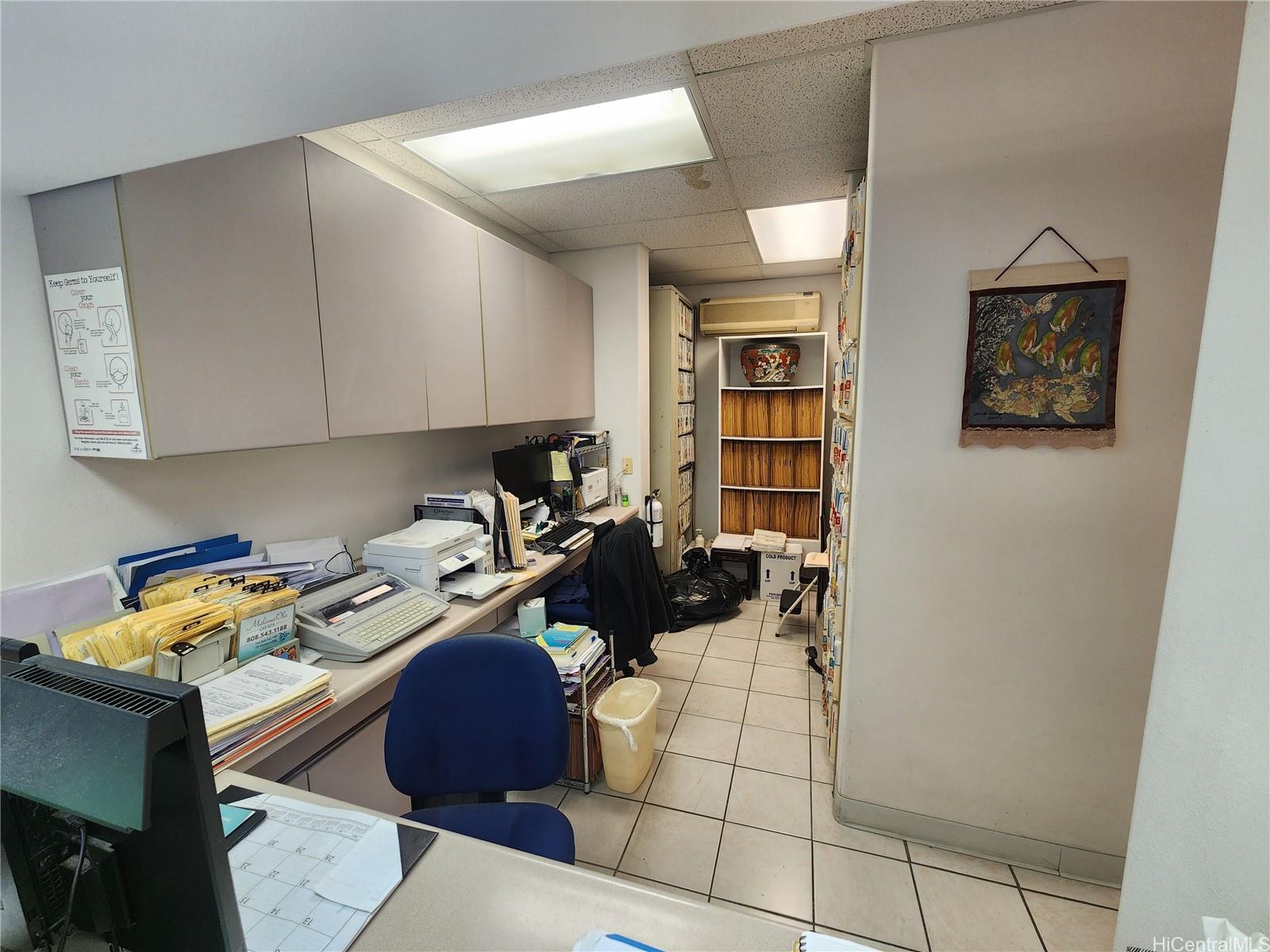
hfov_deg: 106.2
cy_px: 476
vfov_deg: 89.9
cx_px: 635
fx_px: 477
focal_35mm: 13
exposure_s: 1/60
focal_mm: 2.2
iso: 125
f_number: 2.2
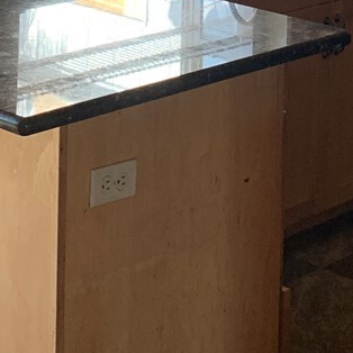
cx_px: 208
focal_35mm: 117
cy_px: -253
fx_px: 1350
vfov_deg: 13.6
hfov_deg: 14.9
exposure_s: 1/121
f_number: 1.8
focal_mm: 4.25
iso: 64
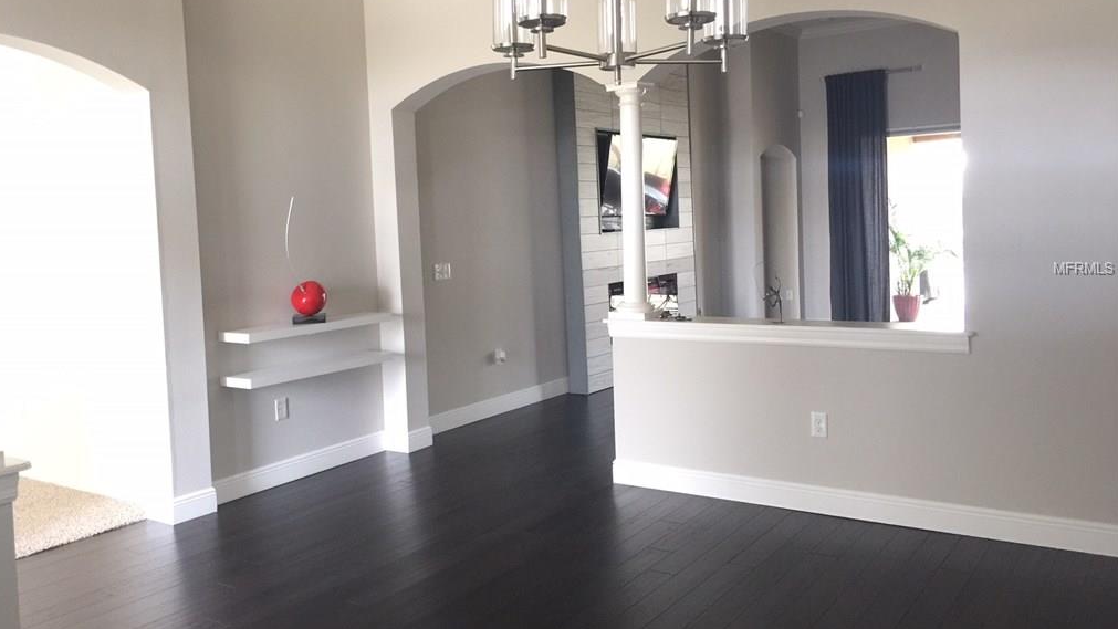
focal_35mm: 32
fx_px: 949
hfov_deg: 61.0
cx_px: 554
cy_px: 269
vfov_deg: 36.6
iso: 100
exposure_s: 1/10
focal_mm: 4.15
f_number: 2.2
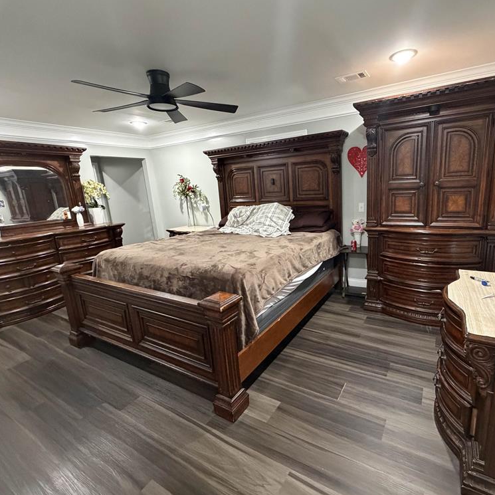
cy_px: 243
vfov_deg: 84.0
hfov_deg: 83.1
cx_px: 292
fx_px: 275
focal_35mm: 17
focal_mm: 2.22
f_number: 2.2
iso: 800
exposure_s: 1/60
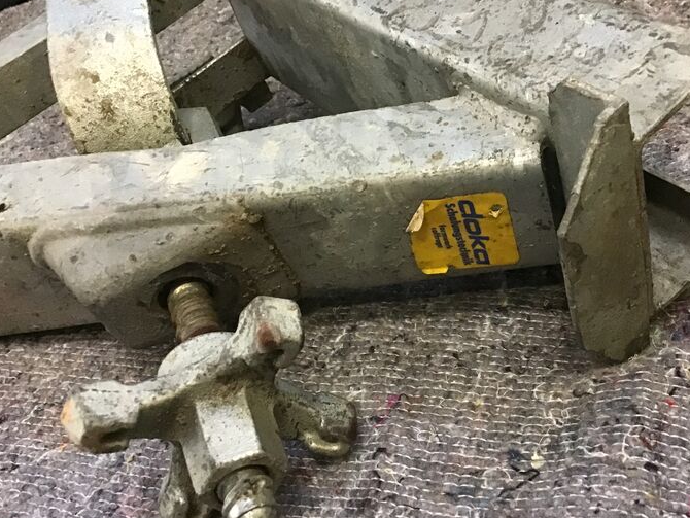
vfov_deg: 38.7
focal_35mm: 37
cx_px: 406
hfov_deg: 49.9
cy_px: 276
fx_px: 738
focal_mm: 3.3
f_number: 2.4
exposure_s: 1/17
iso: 320
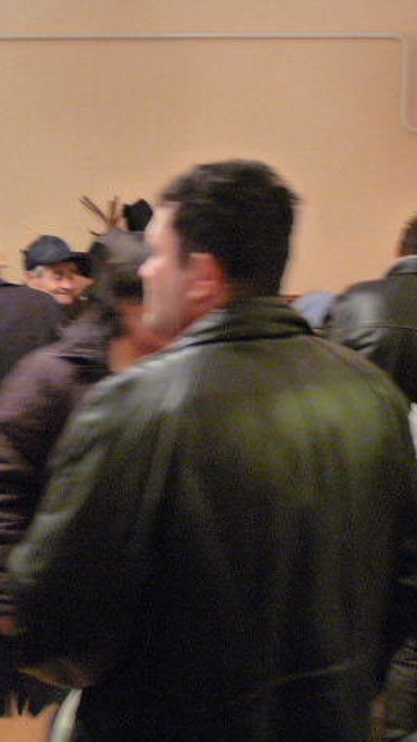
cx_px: 194
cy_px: 375
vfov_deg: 50.5
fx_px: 786
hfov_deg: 29.7
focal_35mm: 40
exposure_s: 1/13
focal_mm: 4.8
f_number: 2.8
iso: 800
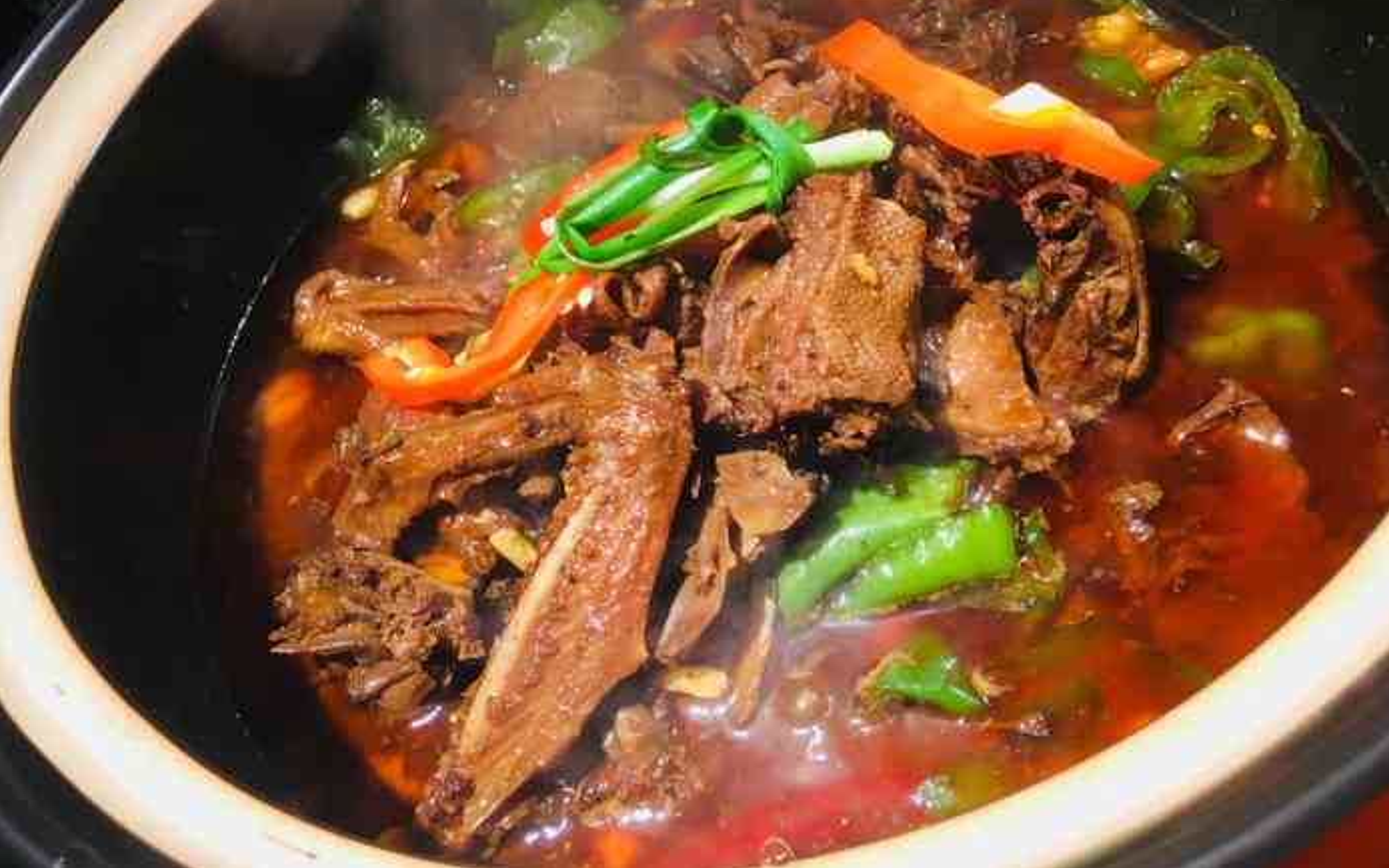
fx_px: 1174
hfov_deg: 61.2
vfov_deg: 40.4
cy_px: 349
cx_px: 697
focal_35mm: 31
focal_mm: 4.15
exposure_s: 1/33
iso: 80
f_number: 2.2
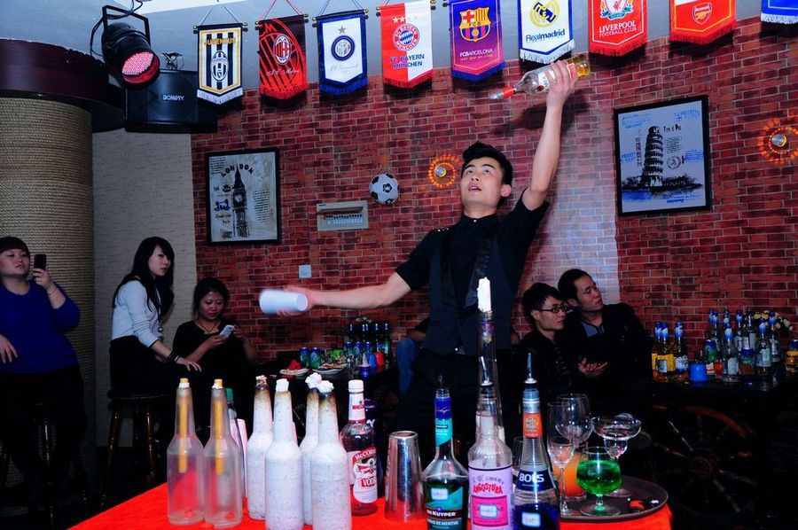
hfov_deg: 51.3
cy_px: 265
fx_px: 830
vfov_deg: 35.4
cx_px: 399
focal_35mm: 38
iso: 400
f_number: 5
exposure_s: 1/25
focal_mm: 25
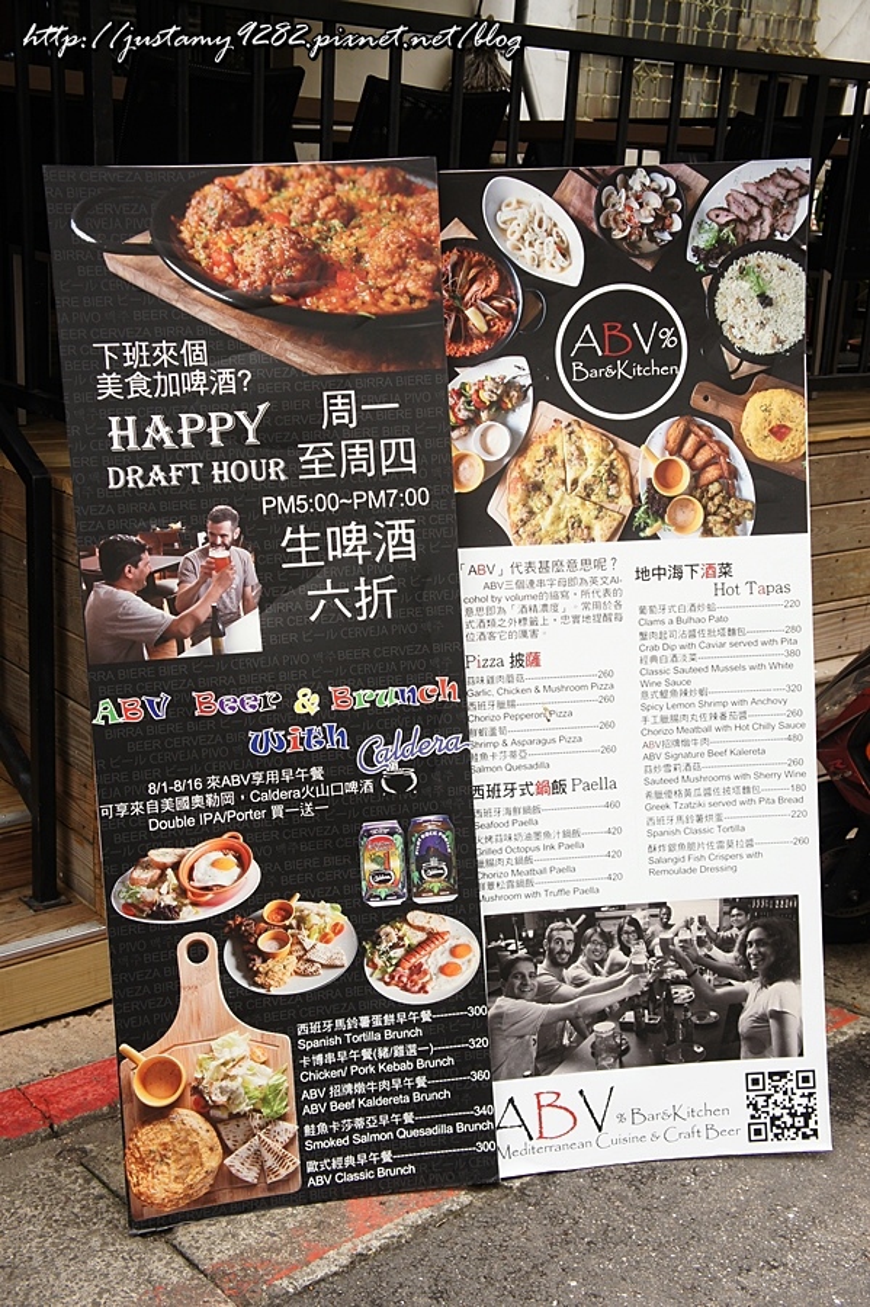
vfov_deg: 45.0
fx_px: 1579
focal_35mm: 44
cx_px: 435
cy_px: 654
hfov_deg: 30.8
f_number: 5
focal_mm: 29
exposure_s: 1/60
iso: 200
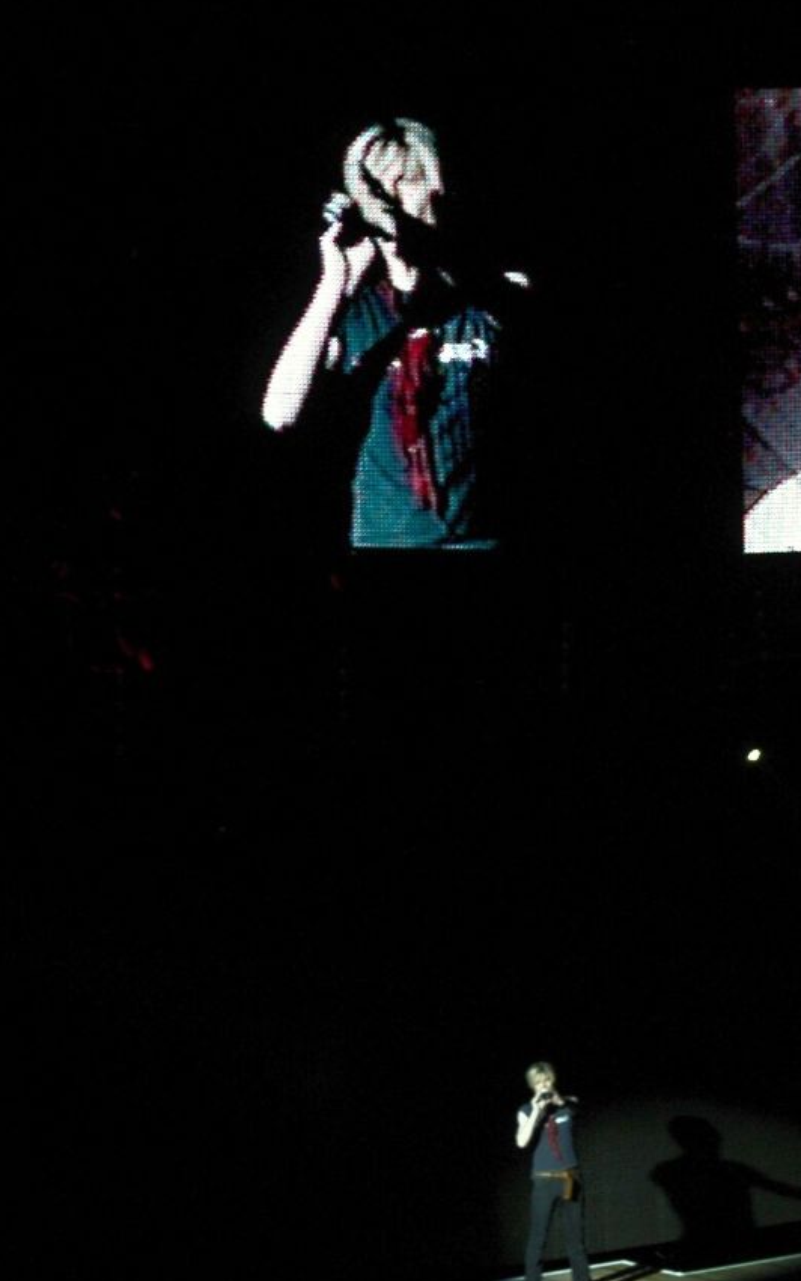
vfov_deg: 6.3
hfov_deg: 3.9
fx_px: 11559
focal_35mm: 331
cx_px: 1463
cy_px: 800
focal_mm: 90
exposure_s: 1/45
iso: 200
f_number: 4.2
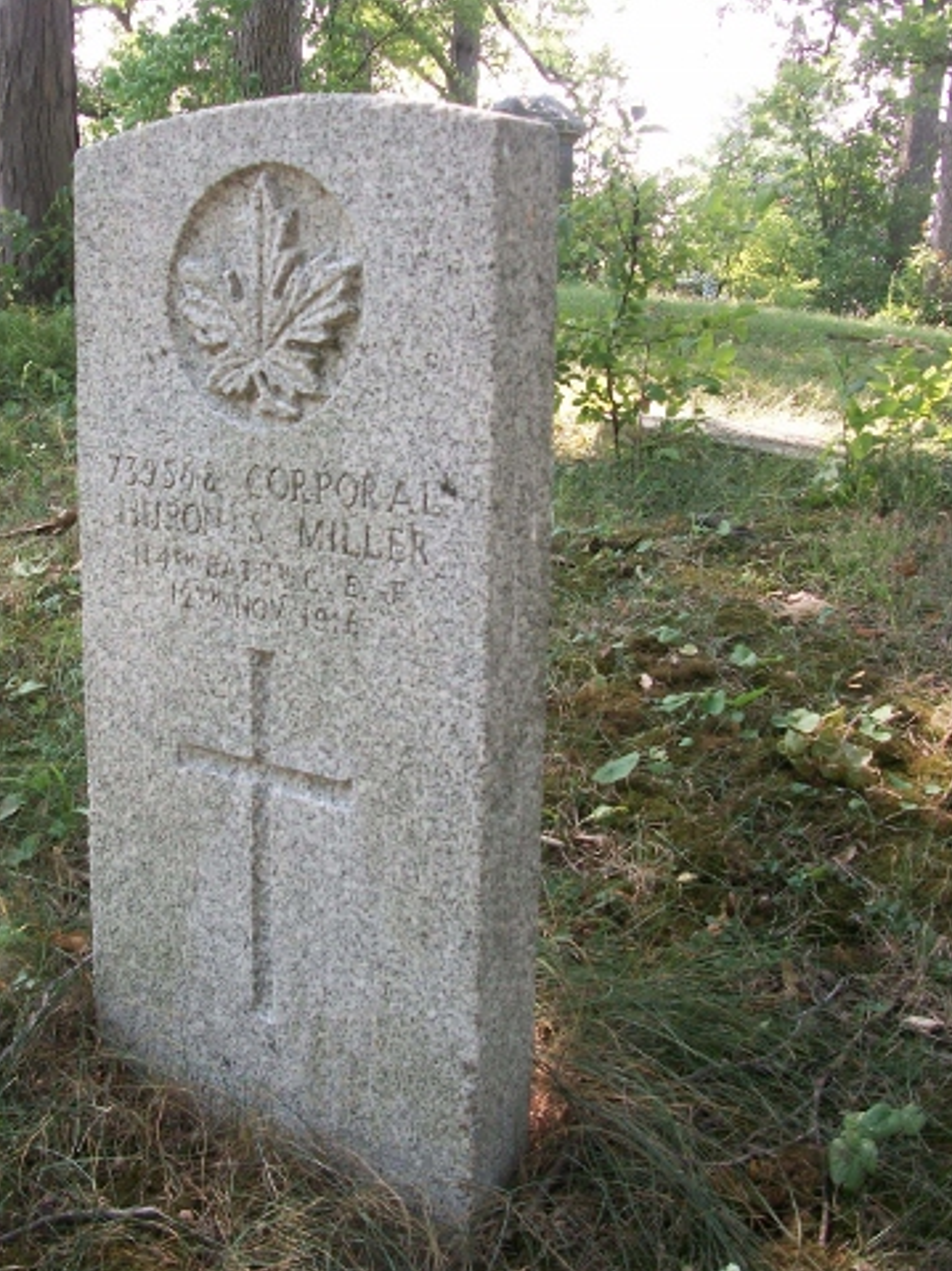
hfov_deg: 35.8
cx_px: 365
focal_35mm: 40
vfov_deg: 46.7
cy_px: 569
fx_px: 1467
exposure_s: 1/80
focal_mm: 5.7
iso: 80
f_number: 2.9
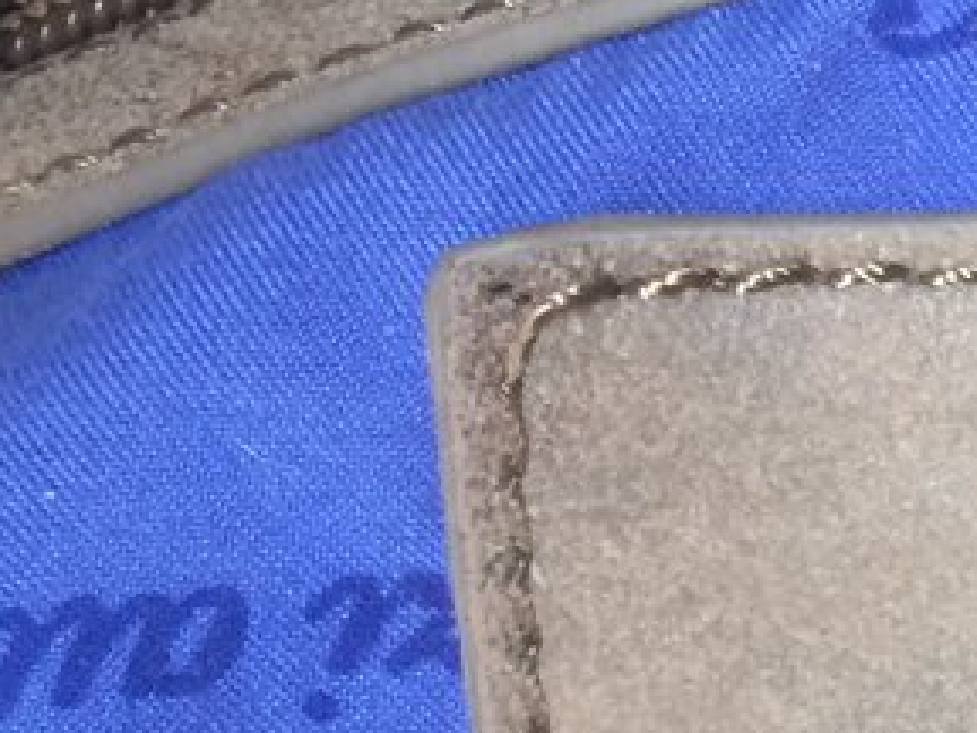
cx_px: 1766
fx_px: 3782
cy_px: 988
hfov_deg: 13.2
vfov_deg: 10.8
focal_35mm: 134
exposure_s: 1/33
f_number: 2.2
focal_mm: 4.15
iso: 64
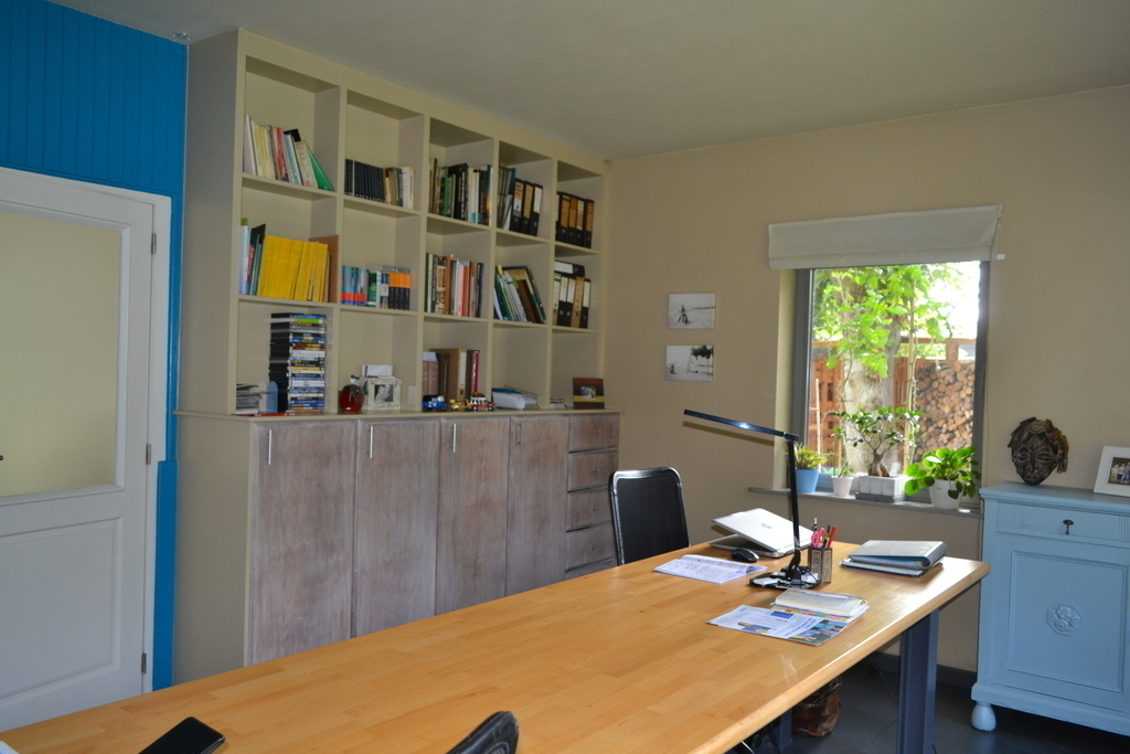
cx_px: 565
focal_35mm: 27
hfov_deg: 67.4
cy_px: 377
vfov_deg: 47.9
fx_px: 848
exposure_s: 1/80
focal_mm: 18
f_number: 4
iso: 400
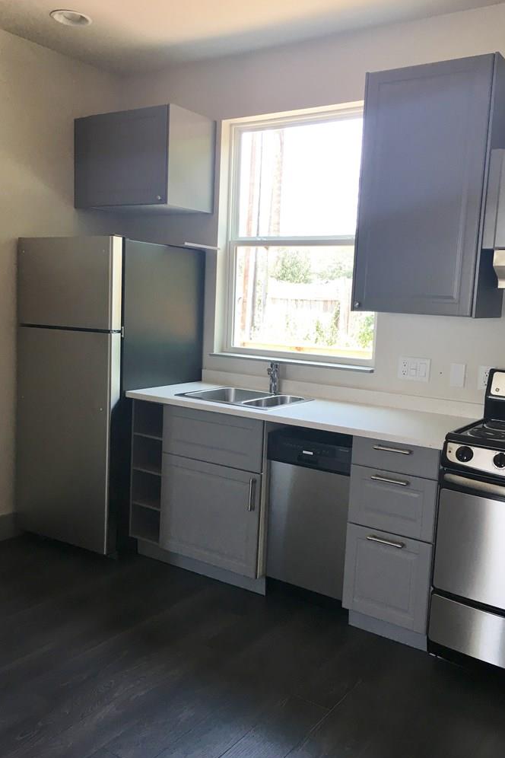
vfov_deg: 60.3
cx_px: 268
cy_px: 377
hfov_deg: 42.3
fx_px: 652
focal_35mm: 31
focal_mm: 4.15
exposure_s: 1/30
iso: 25
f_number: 2.2
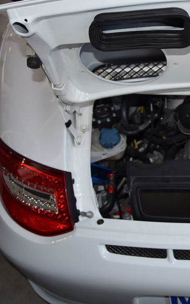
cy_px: 142
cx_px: 241
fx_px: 2311
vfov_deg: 7.5
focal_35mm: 279
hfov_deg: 4.7
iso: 180
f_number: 5.6
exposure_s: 1/125
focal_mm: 105
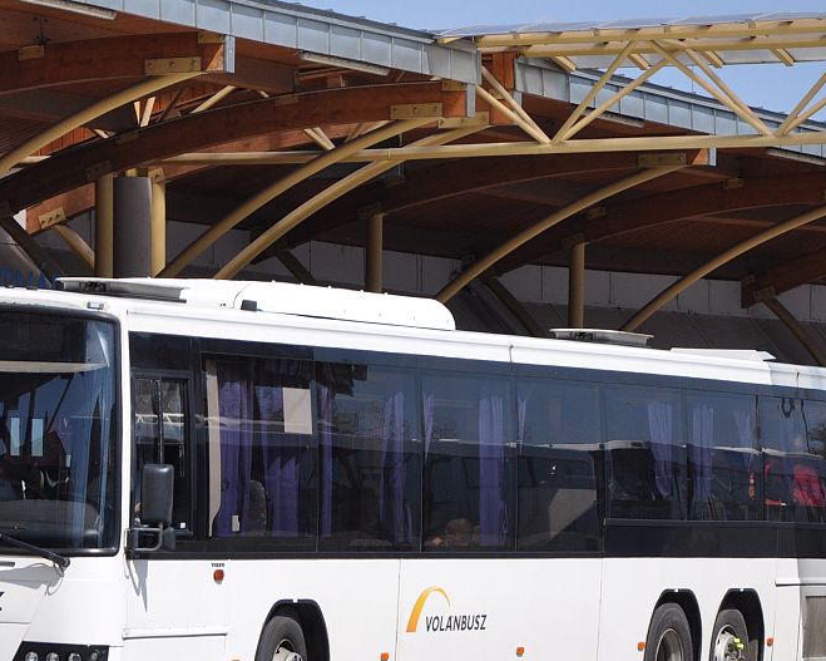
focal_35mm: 183
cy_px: 445
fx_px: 4473
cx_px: 306
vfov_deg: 8.4
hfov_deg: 10.5
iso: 400
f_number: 6.3
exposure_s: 1/1600
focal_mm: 80
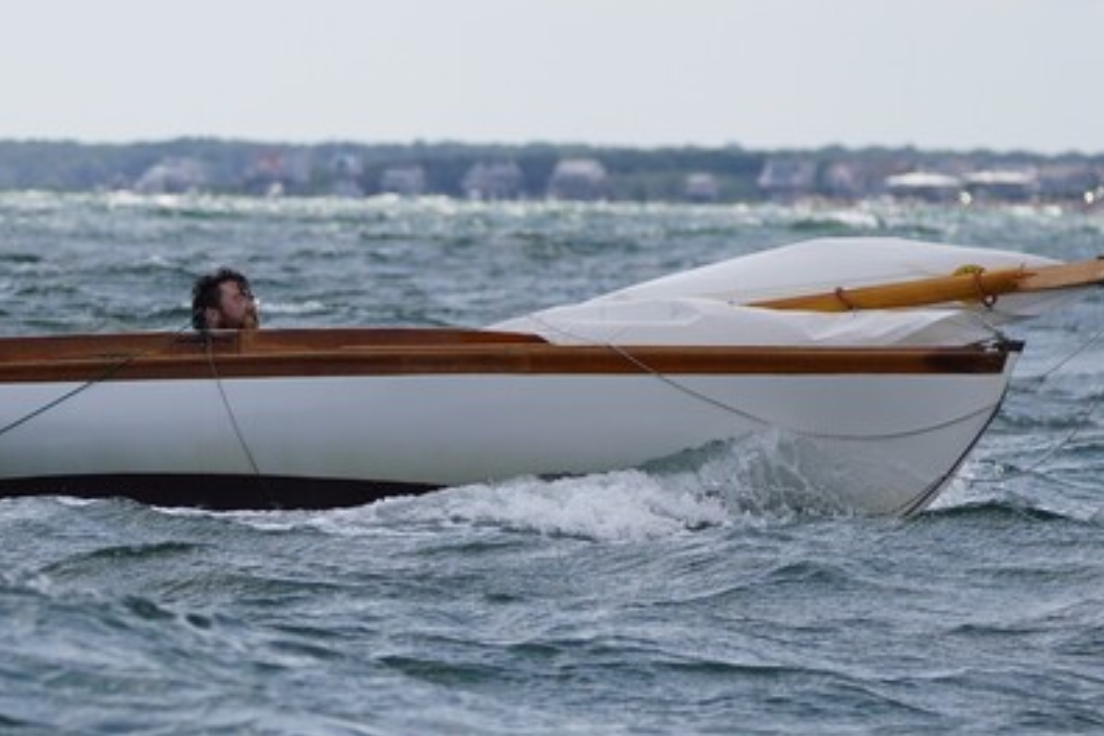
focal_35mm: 500
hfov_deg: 4.1
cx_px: 237
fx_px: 15332
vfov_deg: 2.7
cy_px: 311
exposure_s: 1/1250
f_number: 5
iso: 200
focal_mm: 165
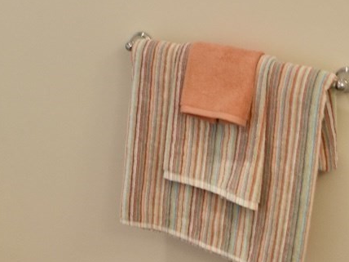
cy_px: -82
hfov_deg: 23.4
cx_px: -133
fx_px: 717
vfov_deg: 19.1
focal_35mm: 71
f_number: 6.3
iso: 320
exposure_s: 1/25
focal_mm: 11
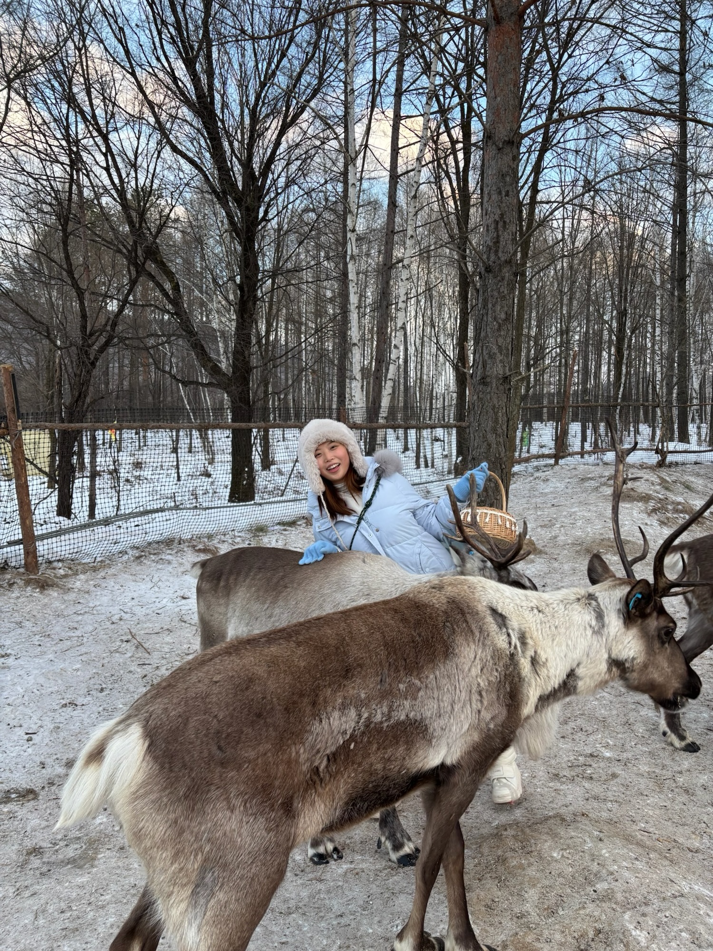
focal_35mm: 26
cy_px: 476
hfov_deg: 53.1
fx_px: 714
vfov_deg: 67.3
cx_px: 356
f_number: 1.6
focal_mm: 5.96
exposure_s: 1/139
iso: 32
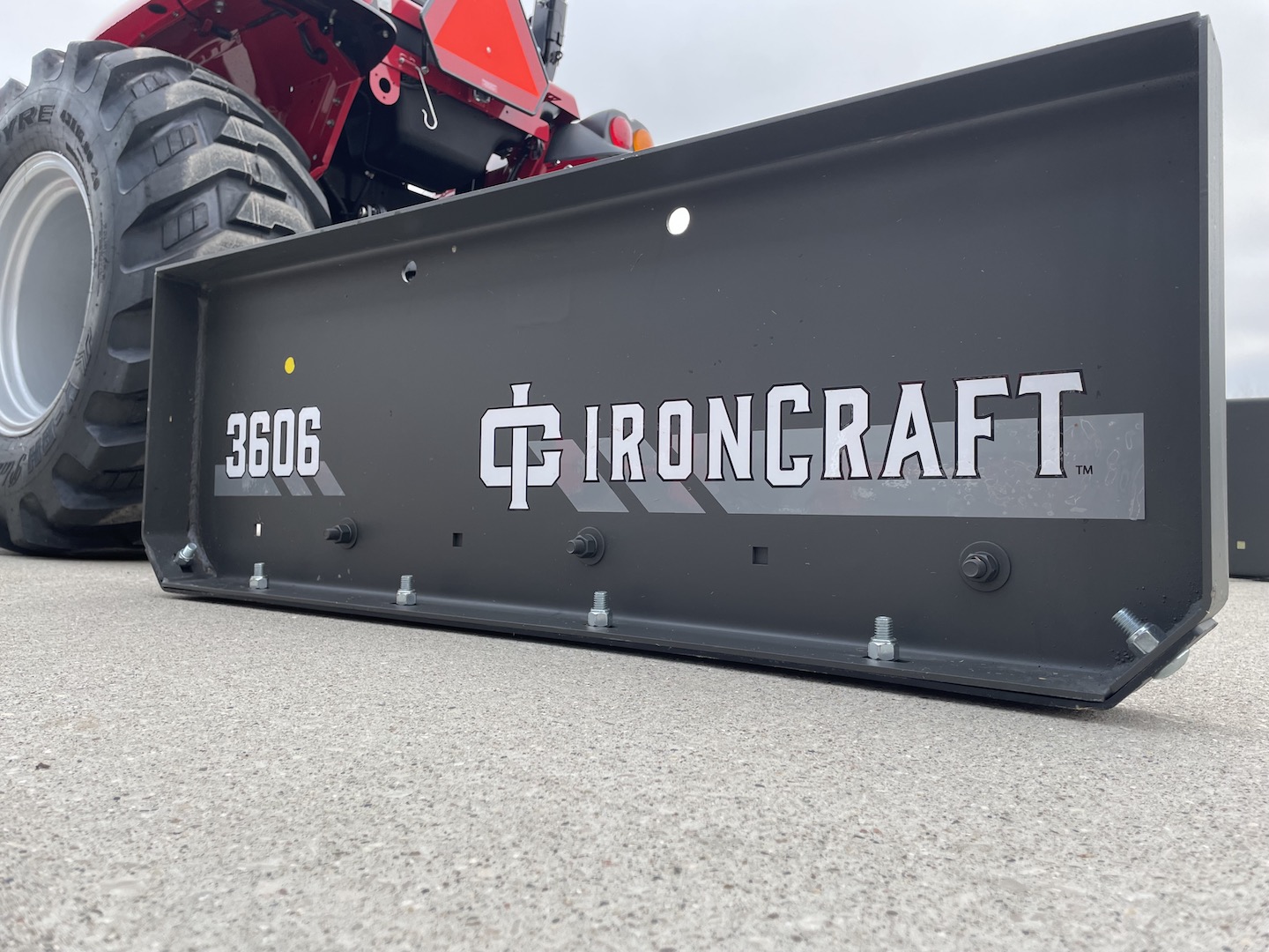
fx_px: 953
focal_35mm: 26
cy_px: 476
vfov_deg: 53.1
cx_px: 634
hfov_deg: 67.3
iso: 32
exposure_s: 1/121
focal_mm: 4.2
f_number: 1.6
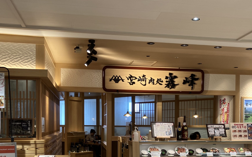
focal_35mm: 44
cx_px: 144
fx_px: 302
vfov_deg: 28.3
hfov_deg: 45.2
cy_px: 136
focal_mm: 3.99
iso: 50
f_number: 1.8
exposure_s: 1/100
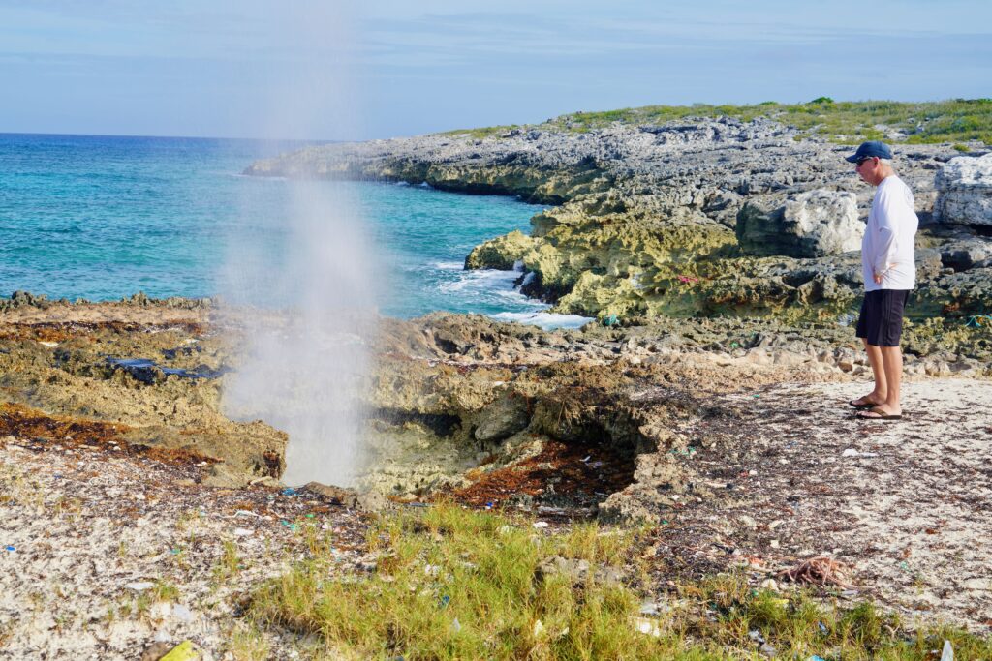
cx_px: 496
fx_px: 1516
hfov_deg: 36.2
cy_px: 330
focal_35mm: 55
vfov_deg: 24.6
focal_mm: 55
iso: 100
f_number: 10
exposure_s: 1/125
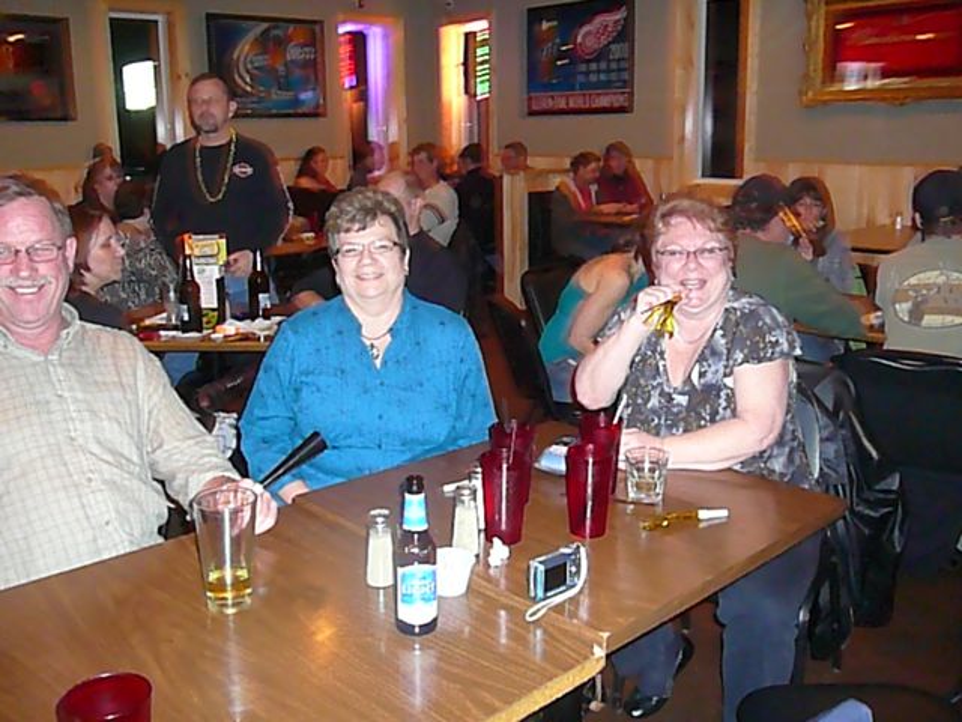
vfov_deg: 40.7
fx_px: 973
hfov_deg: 52.6
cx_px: 481
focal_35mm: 35
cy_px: 361
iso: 800
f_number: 2.8
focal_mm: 5.2
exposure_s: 1/8
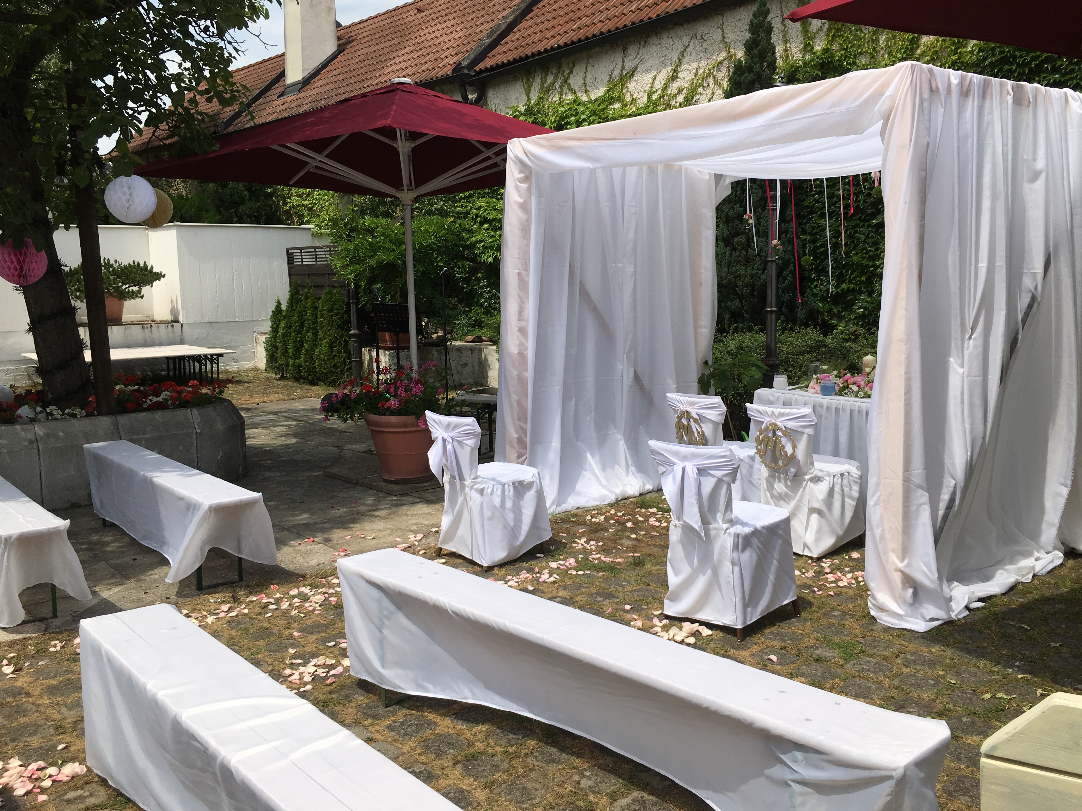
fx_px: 969
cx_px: 571
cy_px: 387
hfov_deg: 58.3
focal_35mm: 31
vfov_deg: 45.4
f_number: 2.2
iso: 25
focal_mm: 4.15
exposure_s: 1/2079
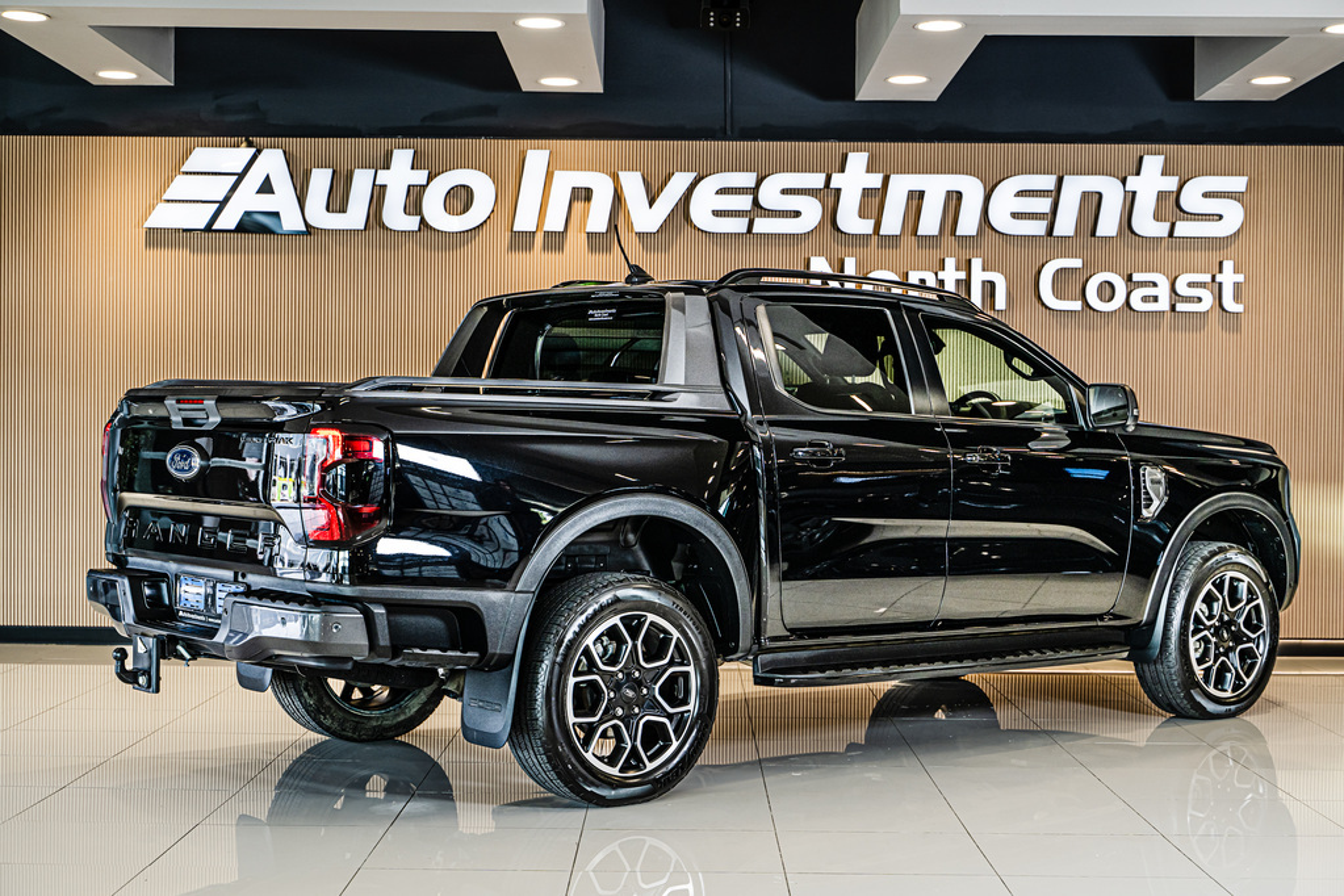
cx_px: 672
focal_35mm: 53
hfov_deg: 37.5
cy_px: 448
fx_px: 1979
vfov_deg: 25.5
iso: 400
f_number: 4
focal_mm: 53
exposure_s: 1/125
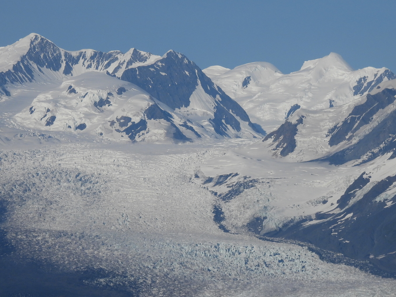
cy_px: 189
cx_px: 219
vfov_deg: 4.4
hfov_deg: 5.8
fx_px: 3879
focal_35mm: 339
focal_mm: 42.8
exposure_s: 1/2000
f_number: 5
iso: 100
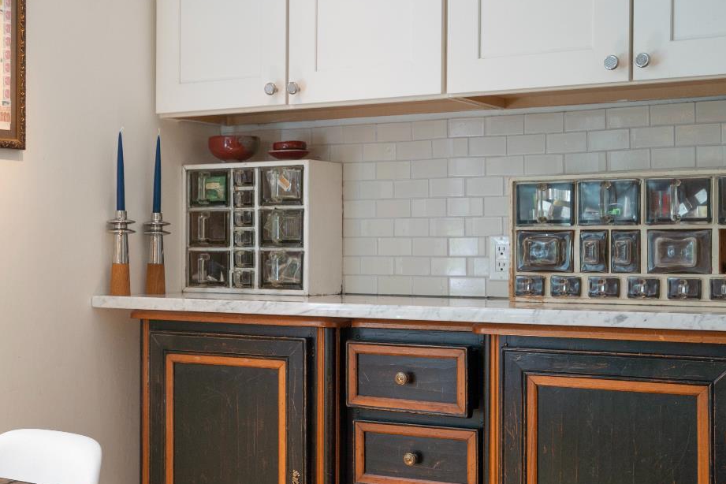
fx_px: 1149
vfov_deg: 23.8
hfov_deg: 34.7
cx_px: 237
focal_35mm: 57
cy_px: 258
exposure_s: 1/15
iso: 160
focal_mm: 35
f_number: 7.1
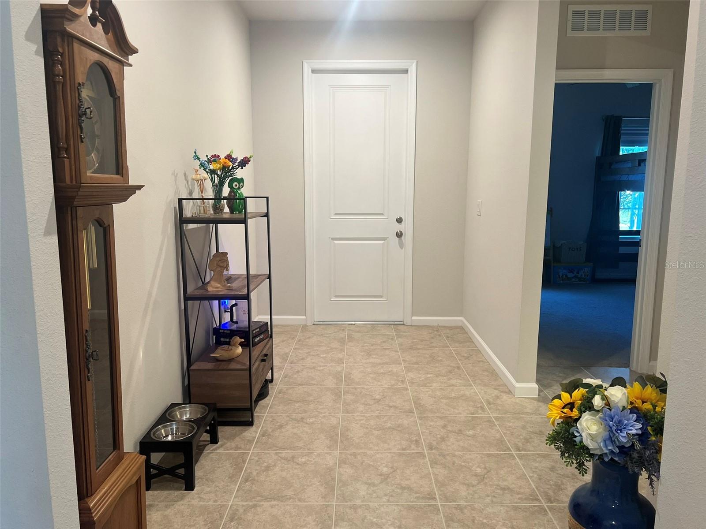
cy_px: 264
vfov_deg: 53.1
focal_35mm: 26
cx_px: 353
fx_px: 530
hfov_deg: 67.3
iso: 125
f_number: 1.5
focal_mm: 5.7
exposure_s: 1/60
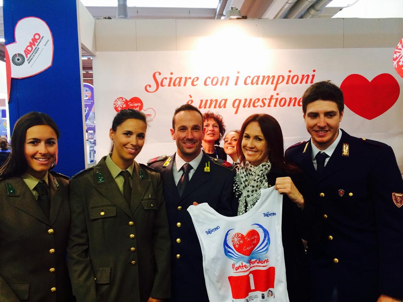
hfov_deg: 60.0
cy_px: 151
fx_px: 349
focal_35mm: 30
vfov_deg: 46.8
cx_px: 202
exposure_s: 1/30
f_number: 2.2
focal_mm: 4.12
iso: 160
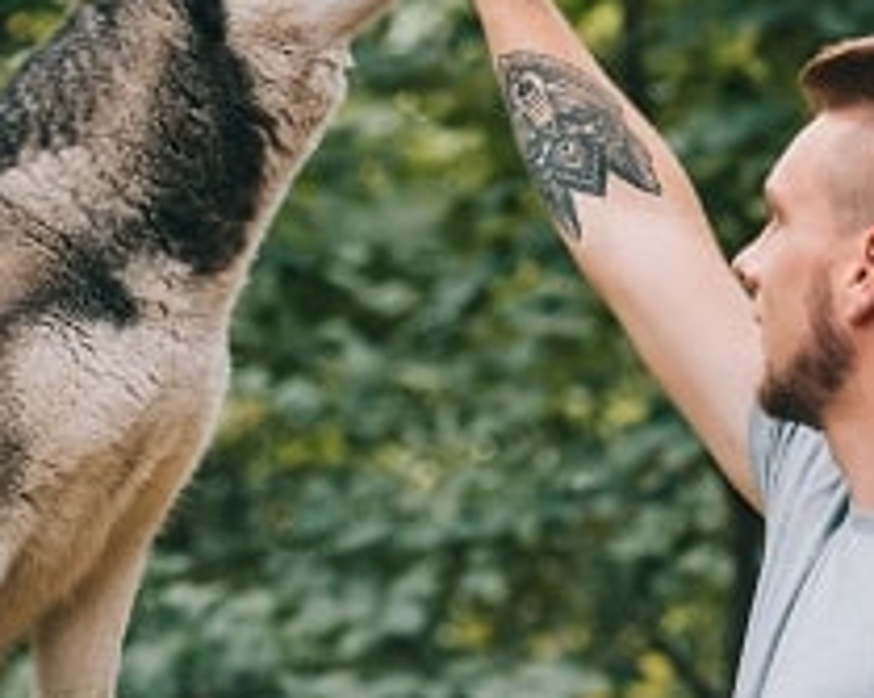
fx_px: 6283
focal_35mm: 243
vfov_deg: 6.4
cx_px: 443
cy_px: 121
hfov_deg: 8.0
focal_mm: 90
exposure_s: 1/160
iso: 500
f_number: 3.5
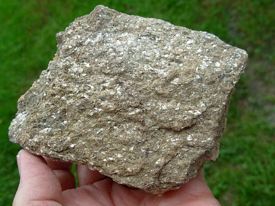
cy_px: 103
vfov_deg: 37.7
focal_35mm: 38
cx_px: 138
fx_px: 302
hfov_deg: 49.0
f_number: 2.9
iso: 50
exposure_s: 1/24.7
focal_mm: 6.3
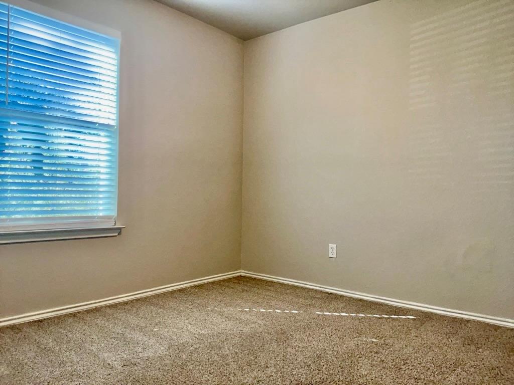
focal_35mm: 27
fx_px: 401
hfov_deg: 65.3
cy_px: 192
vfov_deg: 51.4
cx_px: 257
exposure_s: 1/100
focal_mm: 3
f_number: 1.8
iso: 64
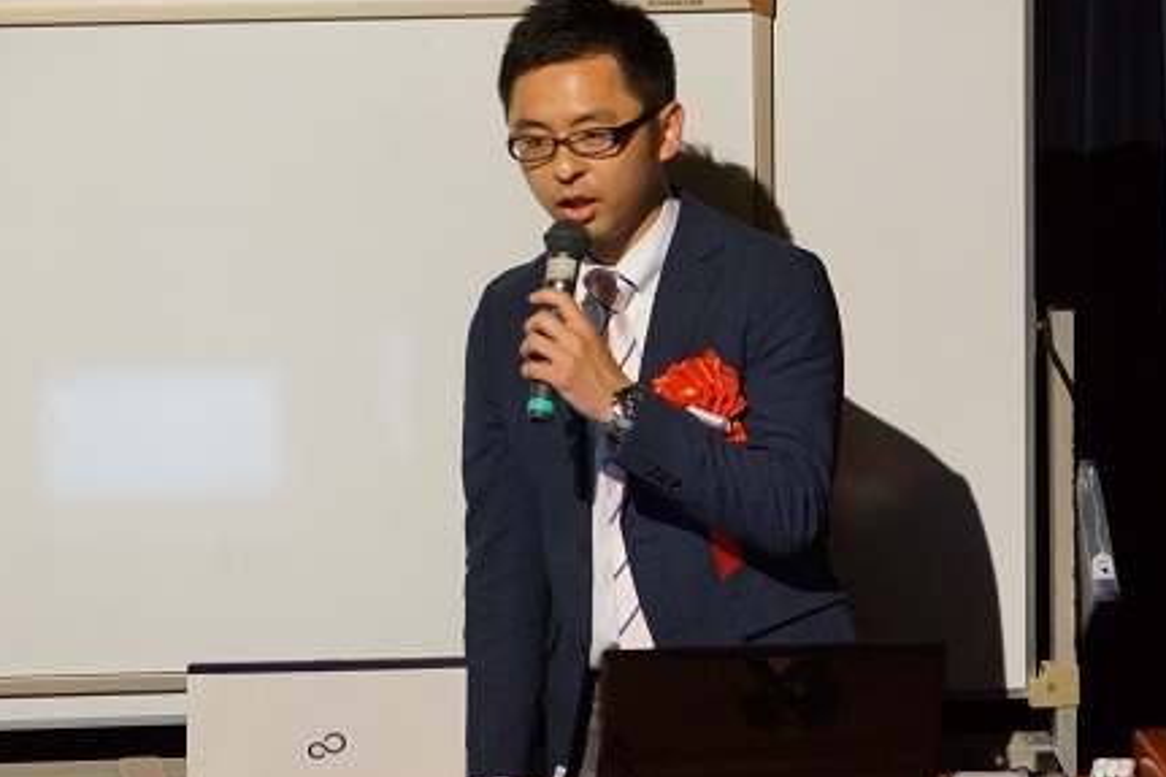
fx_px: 11461
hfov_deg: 5.8
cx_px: 633
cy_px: 361
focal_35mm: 354
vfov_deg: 3.9
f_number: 5.6
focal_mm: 200
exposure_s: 1/60
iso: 1600
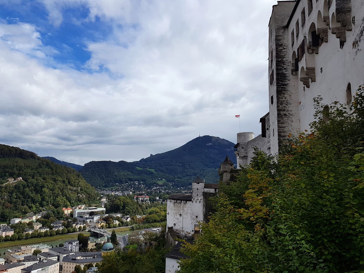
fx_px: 273
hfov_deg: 67.3
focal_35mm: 26
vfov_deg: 53.1
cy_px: 136
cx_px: 182
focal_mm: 4.2
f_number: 1.7
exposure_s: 1/3368
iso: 50
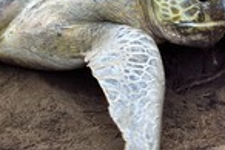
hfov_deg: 13.0
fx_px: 986
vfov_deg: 8.6
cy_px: -3
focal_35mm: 158
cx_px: 49
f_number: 5
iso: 1600
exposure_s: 1/50
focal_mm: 55
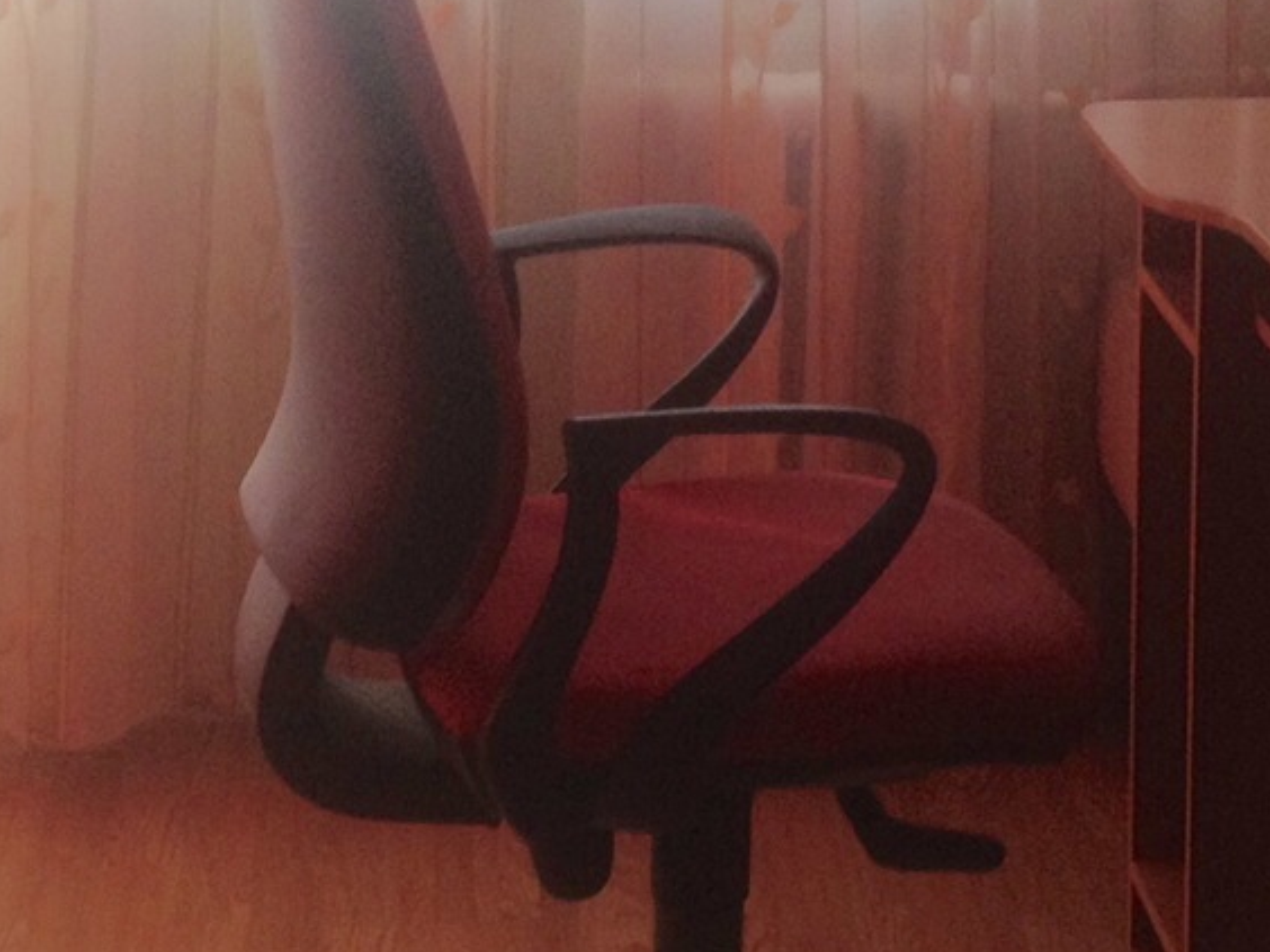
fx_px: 4659
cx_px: 876
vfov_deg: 11.6
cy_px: 41
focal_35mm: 127
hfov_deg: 15.5
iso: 50
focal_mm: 4.28
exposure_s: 1/60
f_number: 2.4
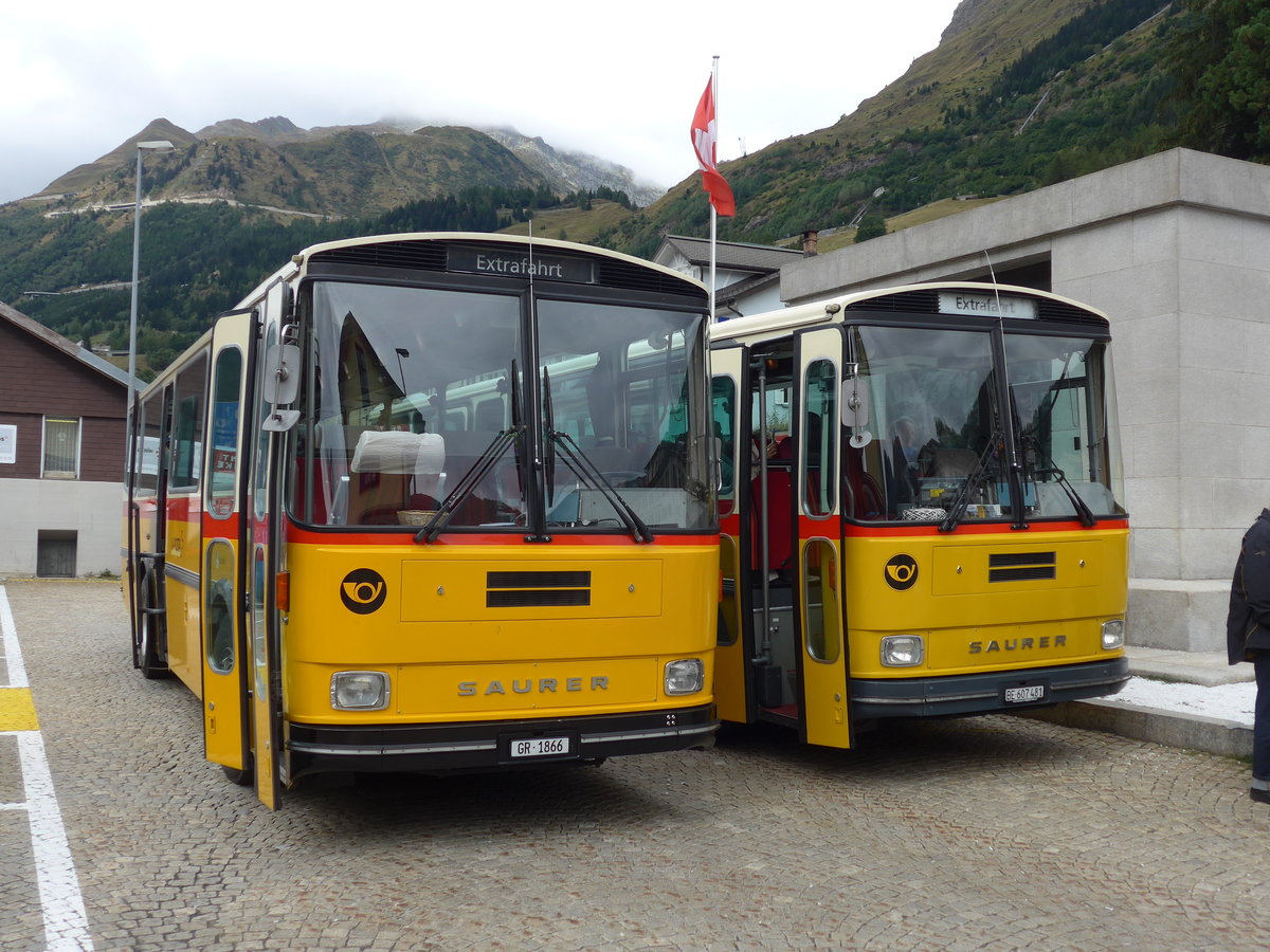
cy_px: 476
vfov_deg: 39.7
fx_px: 1321
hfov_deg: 51.4
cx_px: 635
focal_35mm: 36
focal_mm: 7.5
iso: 80
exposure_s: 1/800
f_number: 2.8
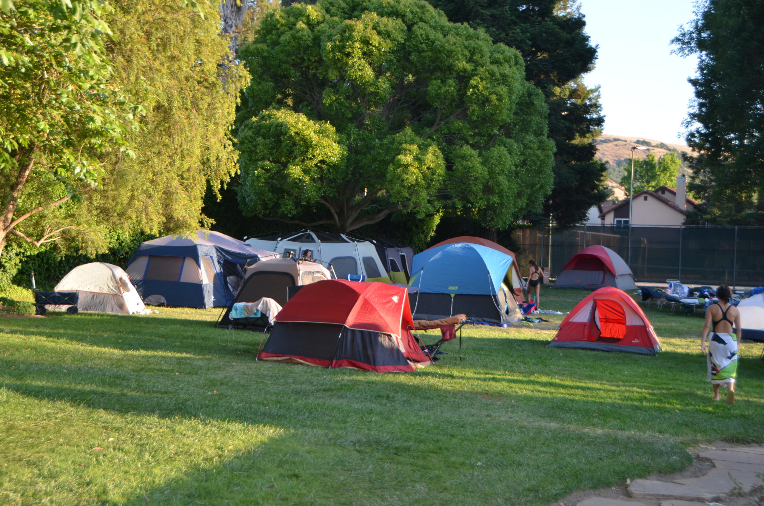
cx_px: 382
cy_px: 253
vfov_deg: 26.4
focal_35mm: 51
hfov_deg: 39.0
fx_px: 1080
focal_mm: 34
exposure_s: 1/200
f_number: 4.2
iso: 200
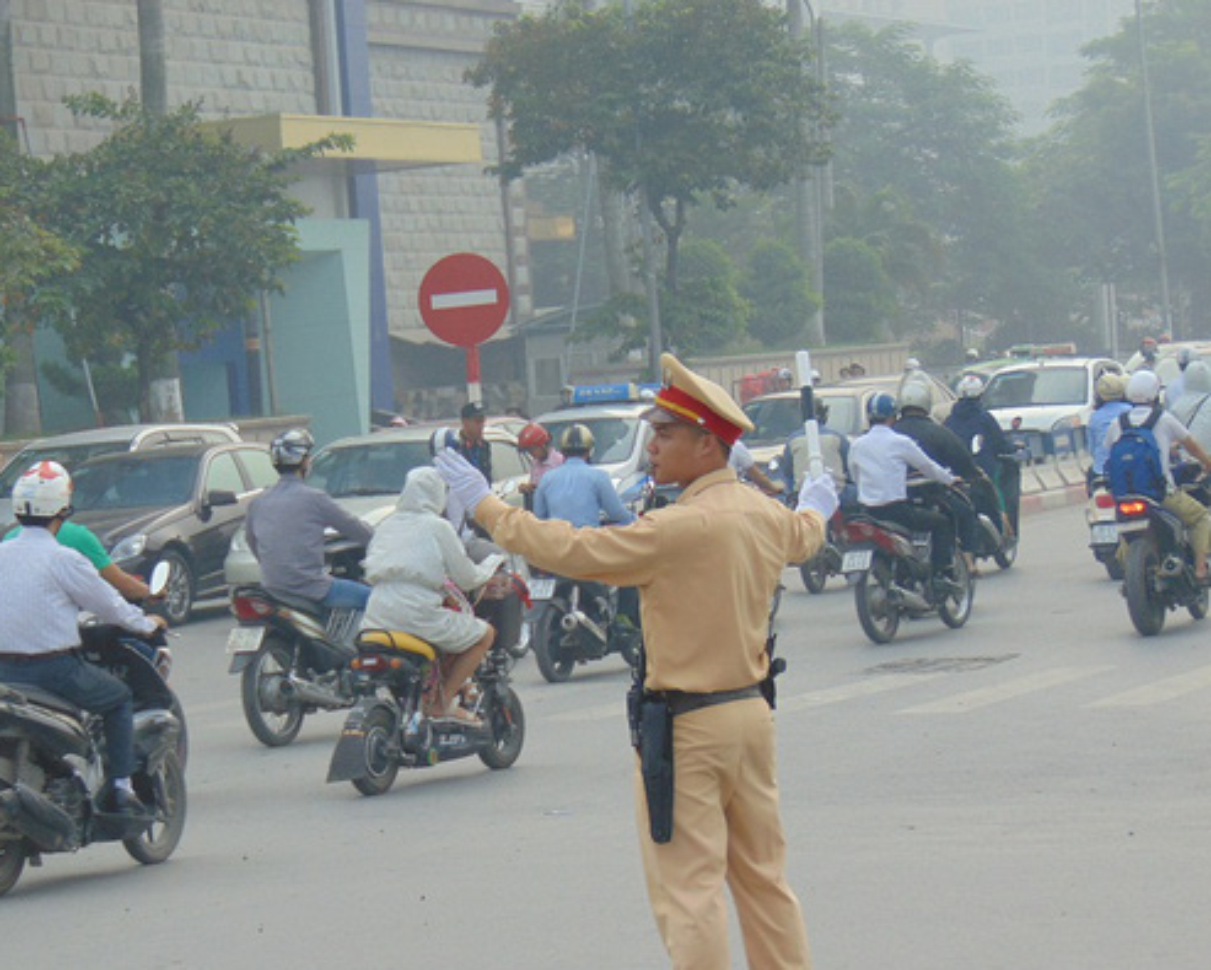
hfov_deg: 13.8
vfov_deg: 11.1
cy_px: 580
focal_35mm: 139
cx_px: 415
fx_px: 4985
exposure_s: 1/320
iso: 80
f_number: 3.9
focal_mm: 19.4
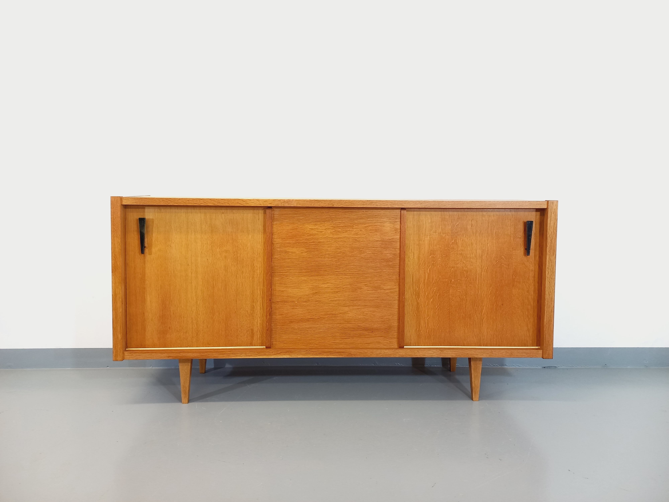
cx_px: 334
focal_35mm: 25
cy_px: 251
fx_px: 483
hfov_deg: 69.4
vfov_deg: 54.9
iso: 250
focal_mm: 4.65
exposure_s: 1/49
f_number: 1.8
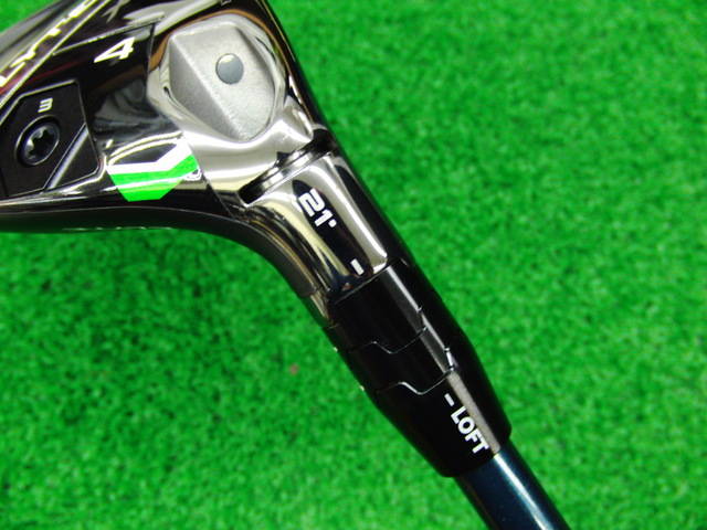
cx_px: 354
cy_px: 265
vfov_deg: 38.7
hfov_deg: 50.1
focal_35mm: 37
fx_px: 756
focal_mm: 6.42
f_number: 3.6
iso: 400
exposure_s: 1/25
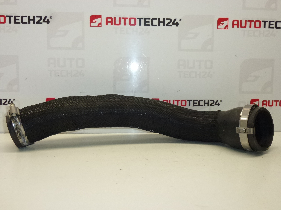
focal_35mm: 33
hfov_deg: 55.4
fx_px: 268
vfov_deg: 42.9
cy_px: 105
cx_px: 140
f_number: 3.6
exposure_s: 1/250
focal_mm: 5.9
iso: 400
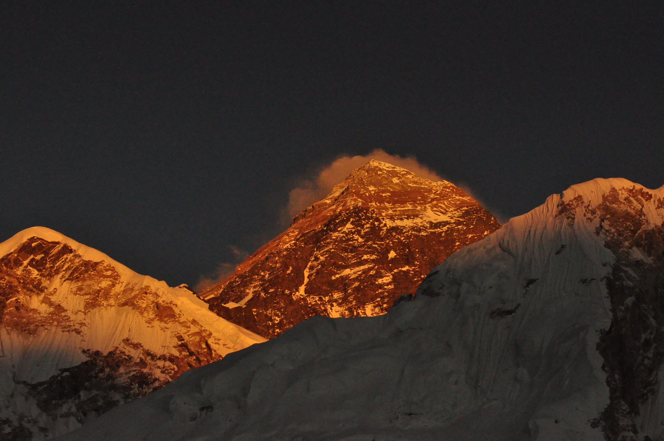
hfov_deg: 19.5
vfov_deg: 13.0
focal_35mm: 105
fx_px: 1934
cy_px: 220
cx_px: 332
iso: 3200
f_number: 10
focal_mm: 70
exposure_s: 1/3200
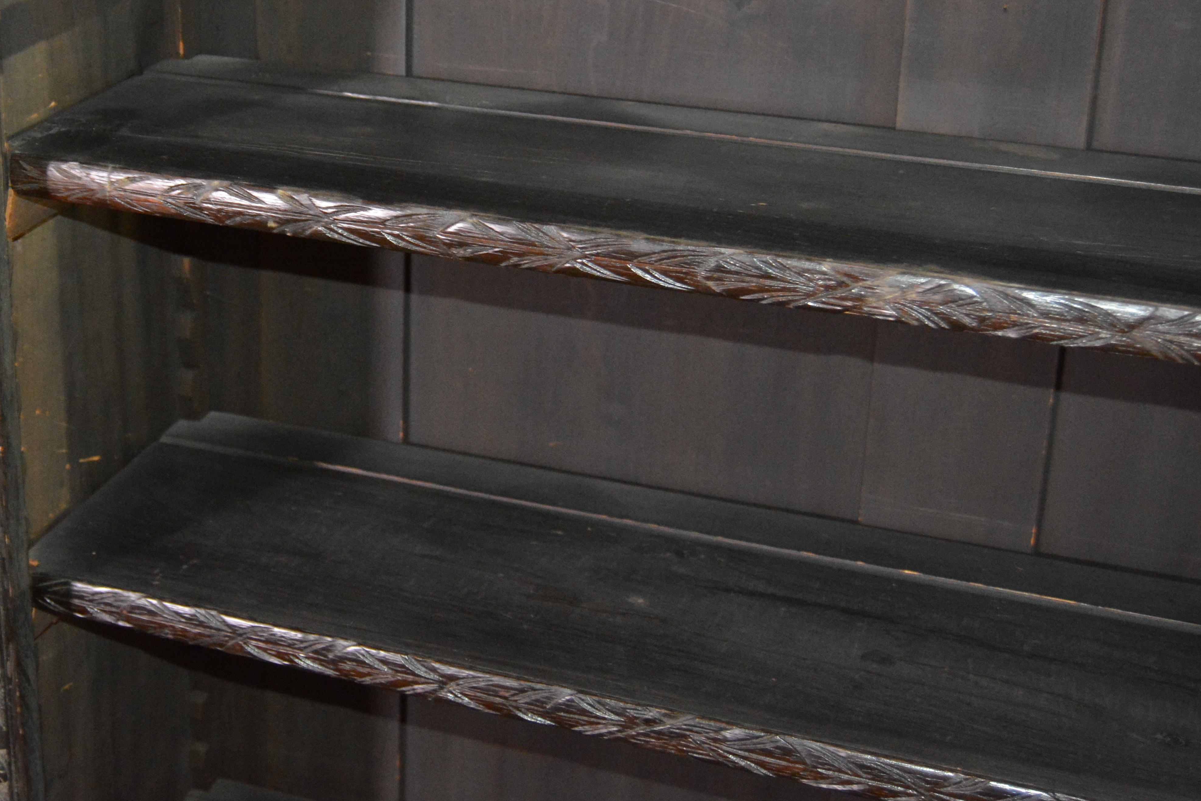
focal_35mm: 55
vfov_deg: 24.3
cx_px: 310
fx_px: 1835
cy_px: 200
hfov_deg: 35.5
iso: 3200
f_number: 3.8
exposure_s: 1/60
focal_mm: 24
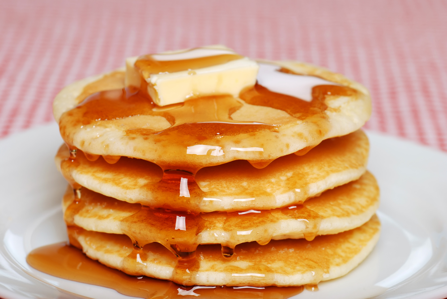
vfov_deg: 10.2
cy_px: 150
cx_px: 224
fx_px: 1678
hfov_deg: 15.2
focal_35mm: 135
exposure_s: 1/200
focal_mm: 90
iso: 100
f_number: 8
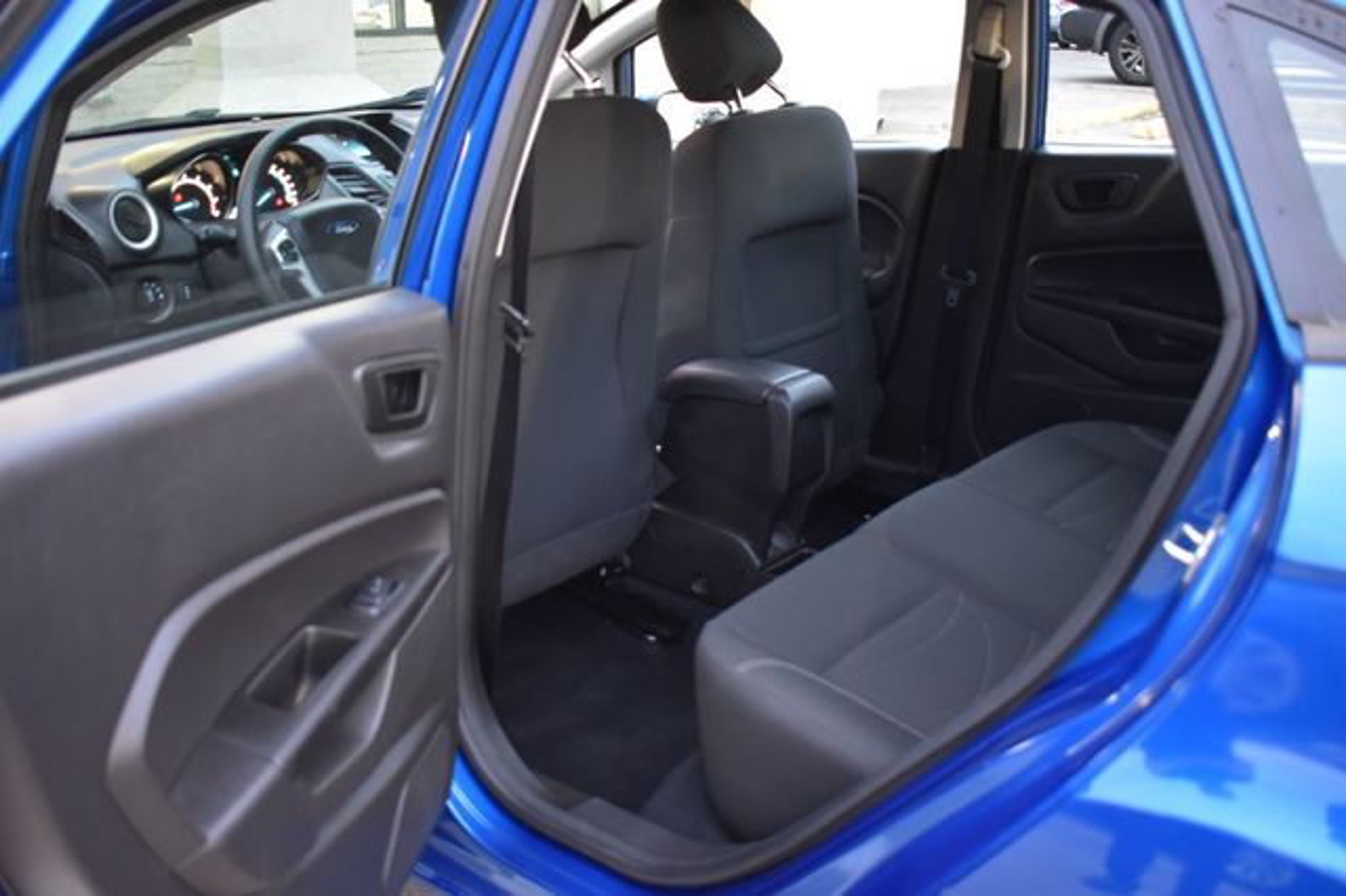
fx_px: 1345
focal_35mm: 36
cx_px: 673
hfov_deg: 53.2
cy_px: 448
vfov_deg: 36.8
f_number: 4
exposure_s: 1/6
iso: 1600
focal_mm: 24
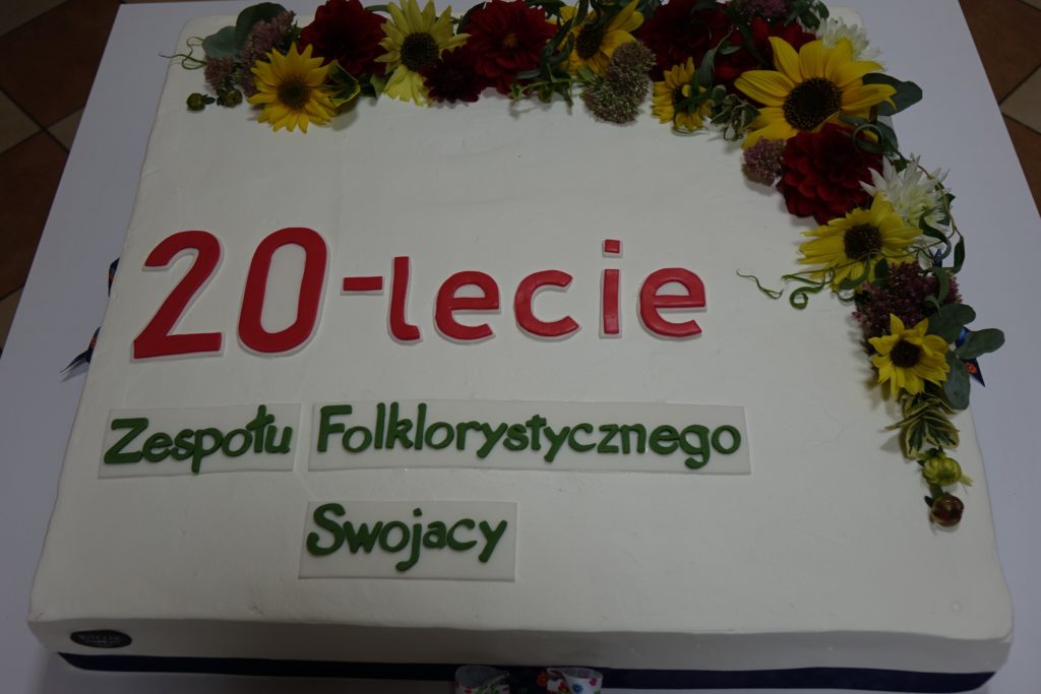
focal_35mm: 36
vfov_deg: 36.9
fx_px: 1041
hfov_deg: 53.1
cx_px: 520
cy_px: 347
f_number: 2.8
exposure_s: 1/40
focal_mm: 13.37
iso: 160
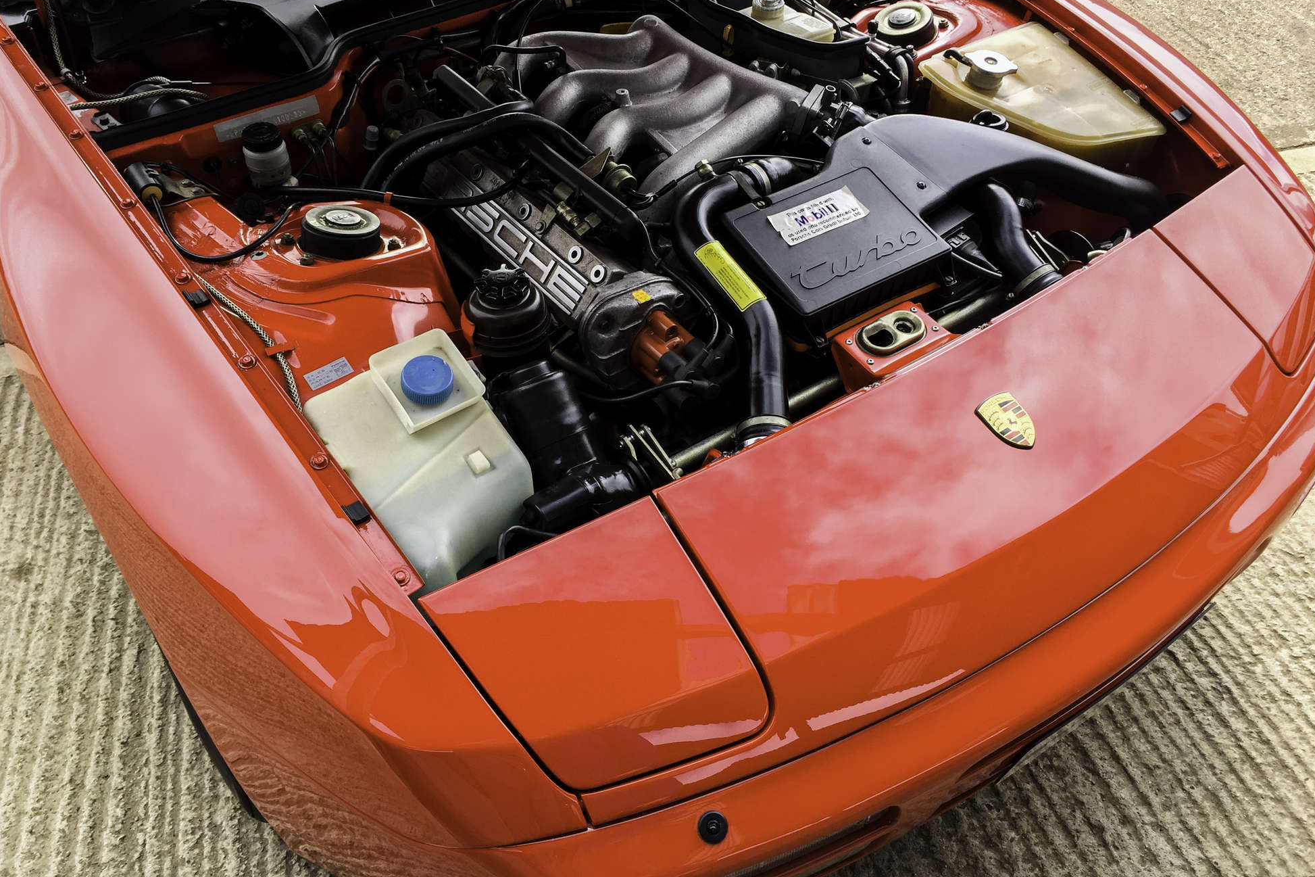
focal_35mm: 31
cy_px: 389
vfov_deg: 42.3
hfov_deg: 60.3
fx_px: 1132
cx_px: 643
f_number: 2.2
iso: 32
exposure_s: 1/400
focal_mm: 4.15
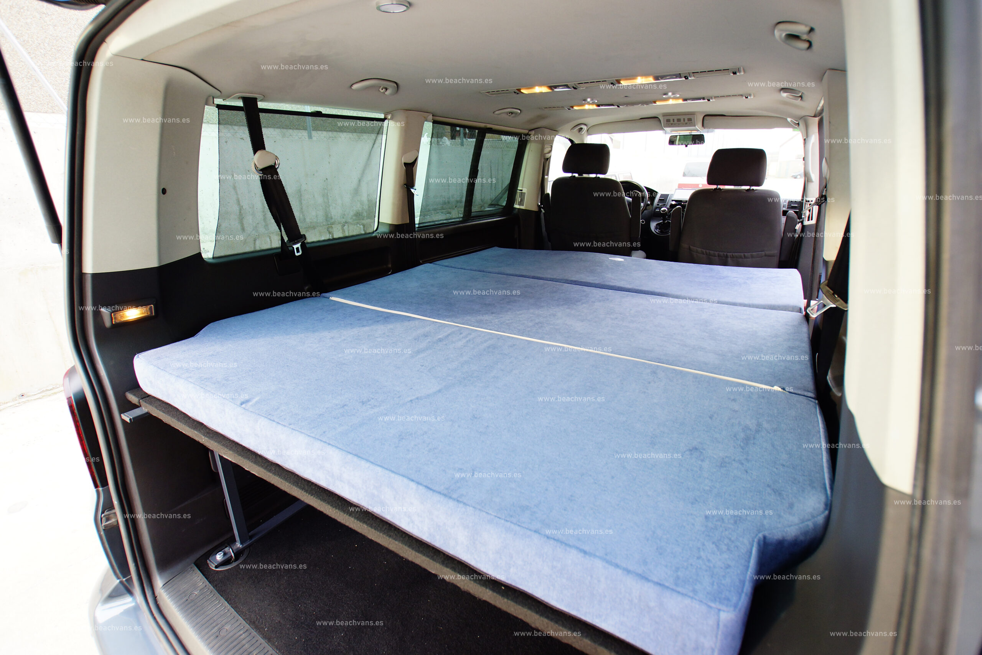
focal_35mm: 16
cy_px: 328
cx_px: 491
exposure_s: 1/25
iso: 200
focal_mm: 11
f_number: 5
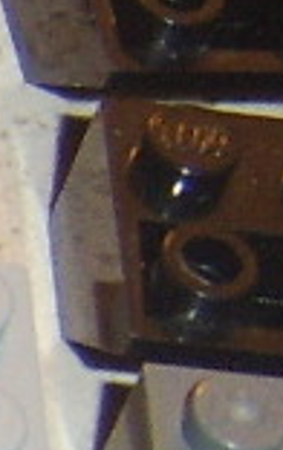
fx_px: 4131
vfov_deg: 6.1
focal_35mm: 336
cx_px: -1060
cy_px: 770
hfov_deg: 3.6
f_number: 2.7
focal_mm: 8.13
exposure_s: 1/30
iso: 141
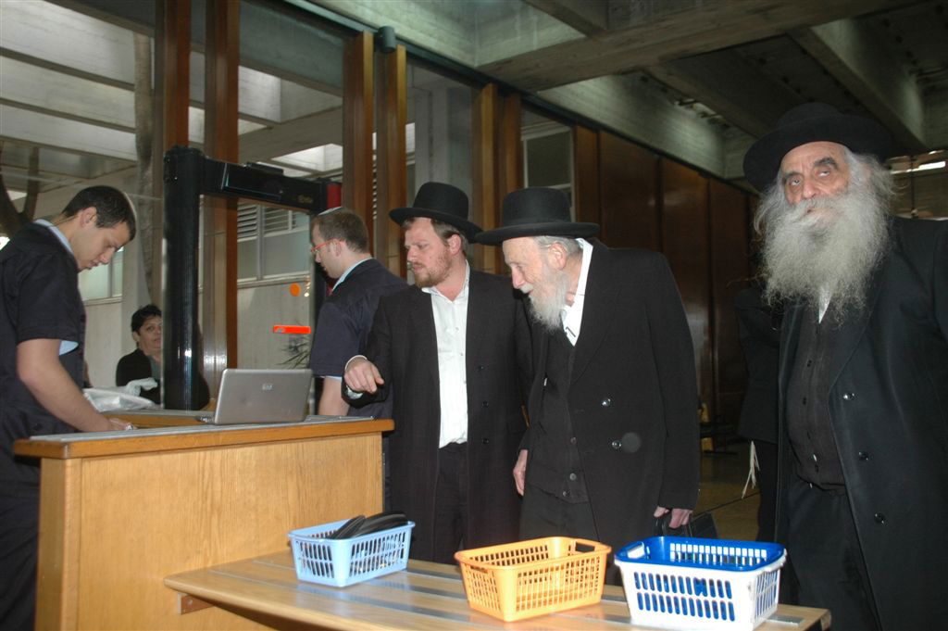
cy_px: 316
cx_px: 474
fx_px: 868
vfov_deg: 39.9
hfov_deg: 57.3
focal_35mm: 33
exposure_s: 1/60
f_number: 5
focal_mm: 22
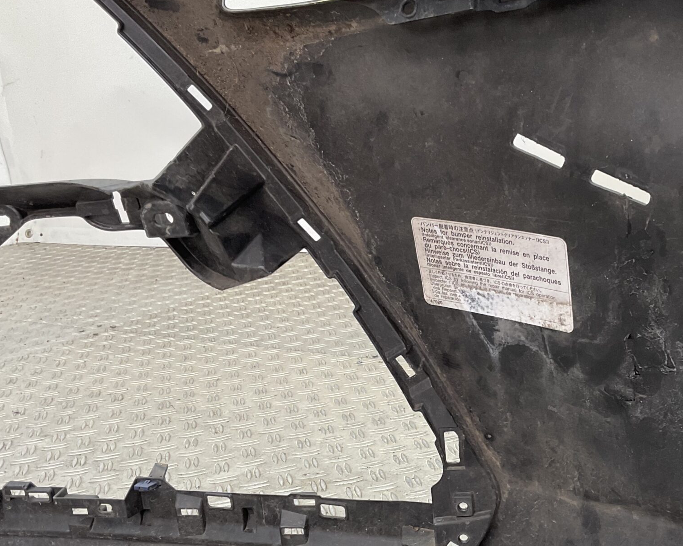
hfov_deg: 38.2
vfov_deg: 31.1
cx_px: 476
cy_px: 387
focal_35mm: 48
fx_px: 970
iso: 40
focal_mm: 3
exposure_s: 1/120
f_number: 1.8
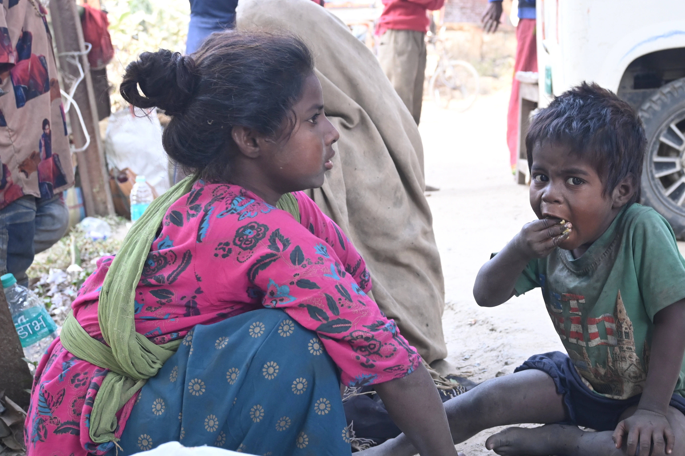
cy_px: 284
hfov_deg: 34.0
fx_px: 1116
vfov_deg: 23.1
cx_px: 408
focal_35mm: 59
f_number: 4.8
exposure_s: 1/80
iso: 640
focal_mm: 29
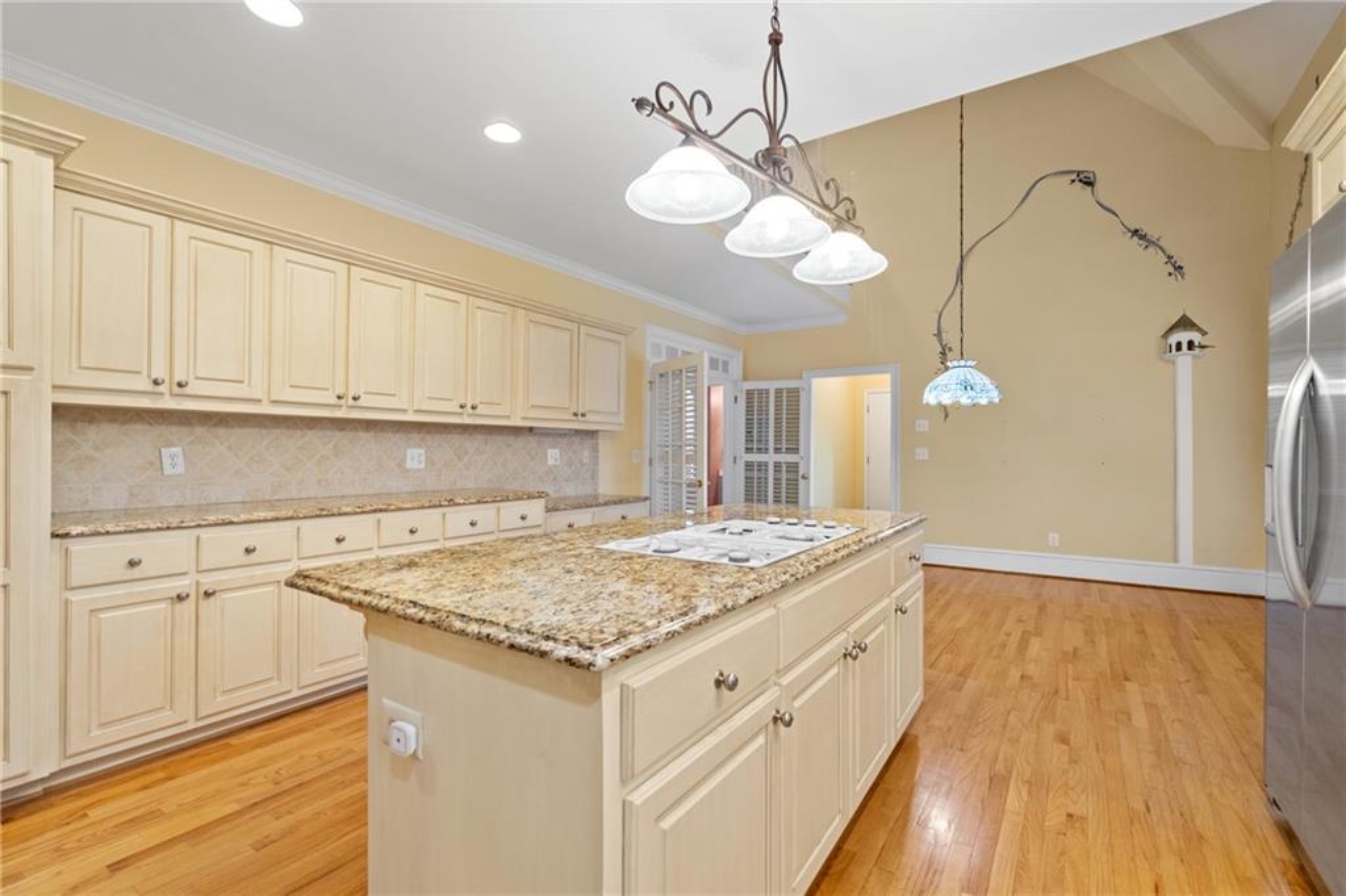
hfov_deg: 96.8
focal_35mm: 16
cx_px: 673
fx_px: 598
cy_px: 448
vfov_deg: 73.7
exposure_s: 1/20
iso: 1250
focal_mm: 16
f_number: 6.3
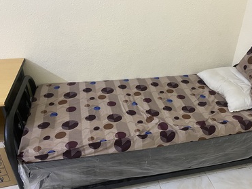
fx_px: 233
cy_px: 109
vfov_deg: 44.1
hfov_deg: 56.4
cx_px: 150
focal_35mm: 32
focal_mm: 4.25
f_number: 1.8
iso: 400
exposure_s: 1/40
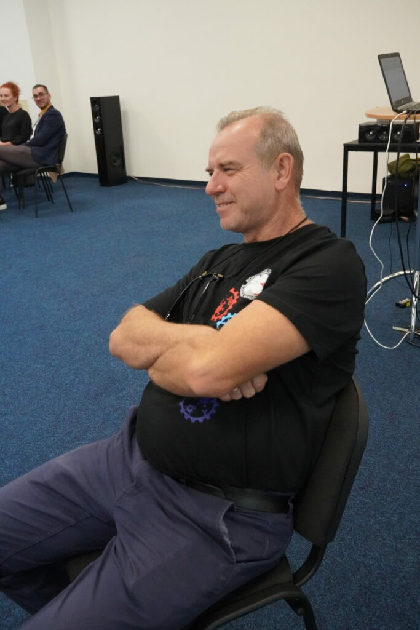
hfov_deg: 38.4
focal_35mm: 34
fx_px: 603
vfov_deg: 55.1
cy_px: 315
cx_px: 210
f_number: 4
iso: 6400
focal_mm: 23
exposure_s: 1/125
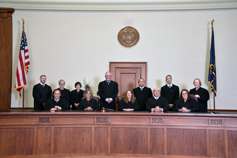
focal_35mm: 40
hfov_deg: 48.4
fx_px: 263
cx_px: 118
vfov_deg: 33.4
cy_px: 79
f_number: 11
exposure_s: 1/30
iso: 800
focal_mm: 40
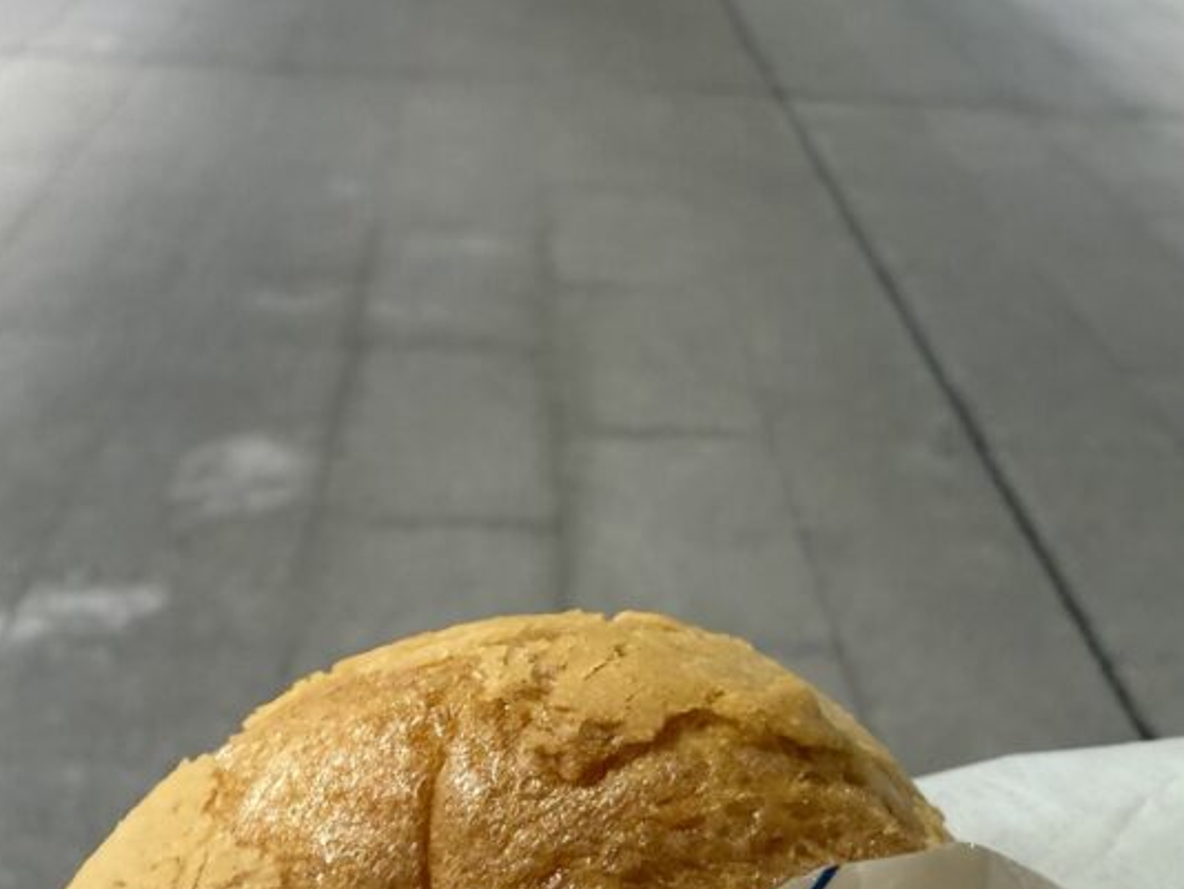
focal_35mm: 46
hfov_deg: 40.5
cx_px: 818
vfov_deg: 30.4
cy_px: 772
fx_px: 1574
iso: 250
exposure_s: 1/100
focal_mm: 2.22
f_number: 2.2
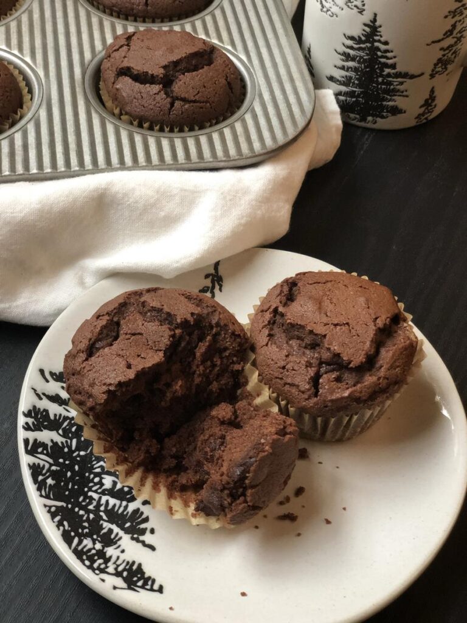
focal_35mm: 52
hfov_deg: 28.0
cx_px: 234
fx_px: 935
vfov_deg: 36.8
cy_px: 312
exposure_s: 1/24
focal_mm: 6
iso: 125
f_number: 2.4
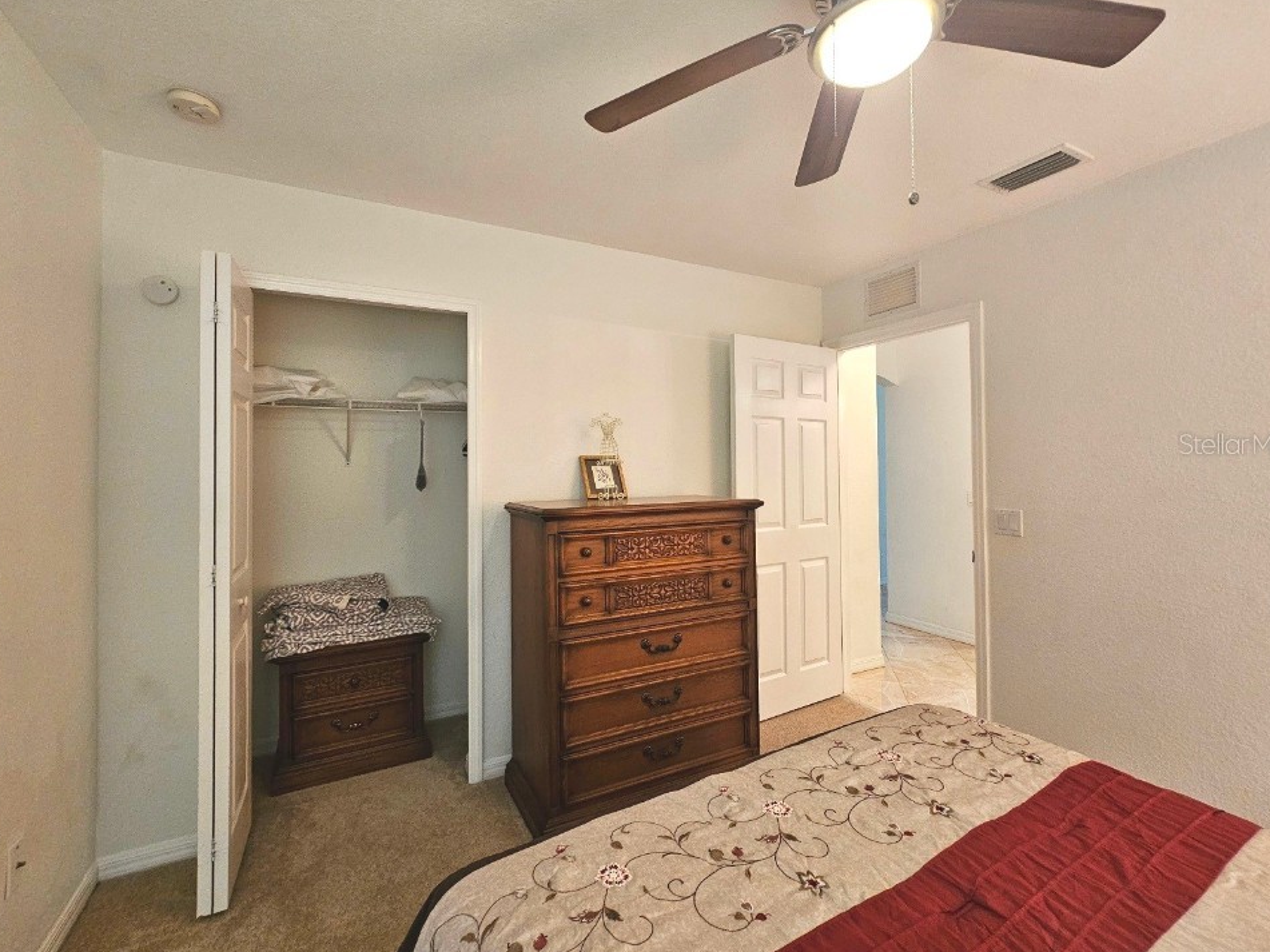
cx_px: 621
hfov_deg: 102.1
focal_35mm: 14
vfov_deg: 85.5
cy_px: 443
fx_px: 514
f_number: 2.2
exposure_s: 1/40
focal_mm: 2.2
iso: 320
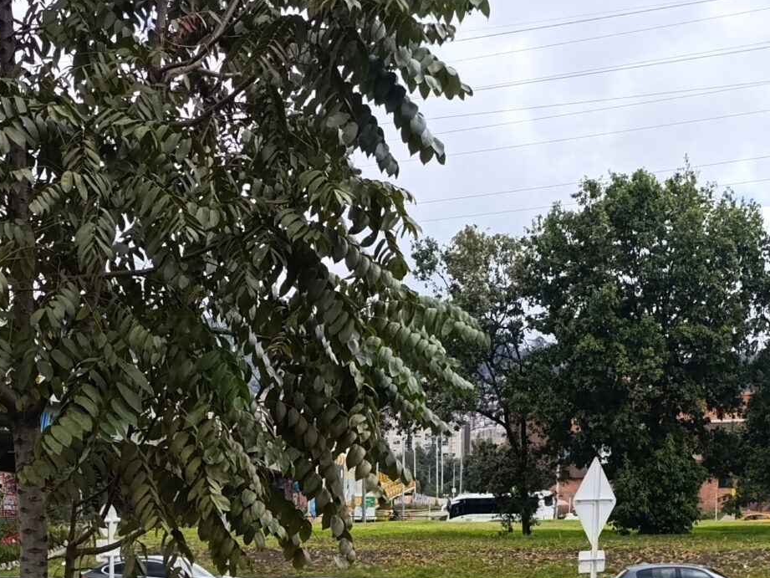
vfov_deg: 21.0
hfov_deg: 30.2
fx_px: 1424
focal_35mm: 64
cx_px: 309
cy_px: 737
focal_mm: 6.14
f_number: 1.6
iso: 50
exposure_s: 1/520
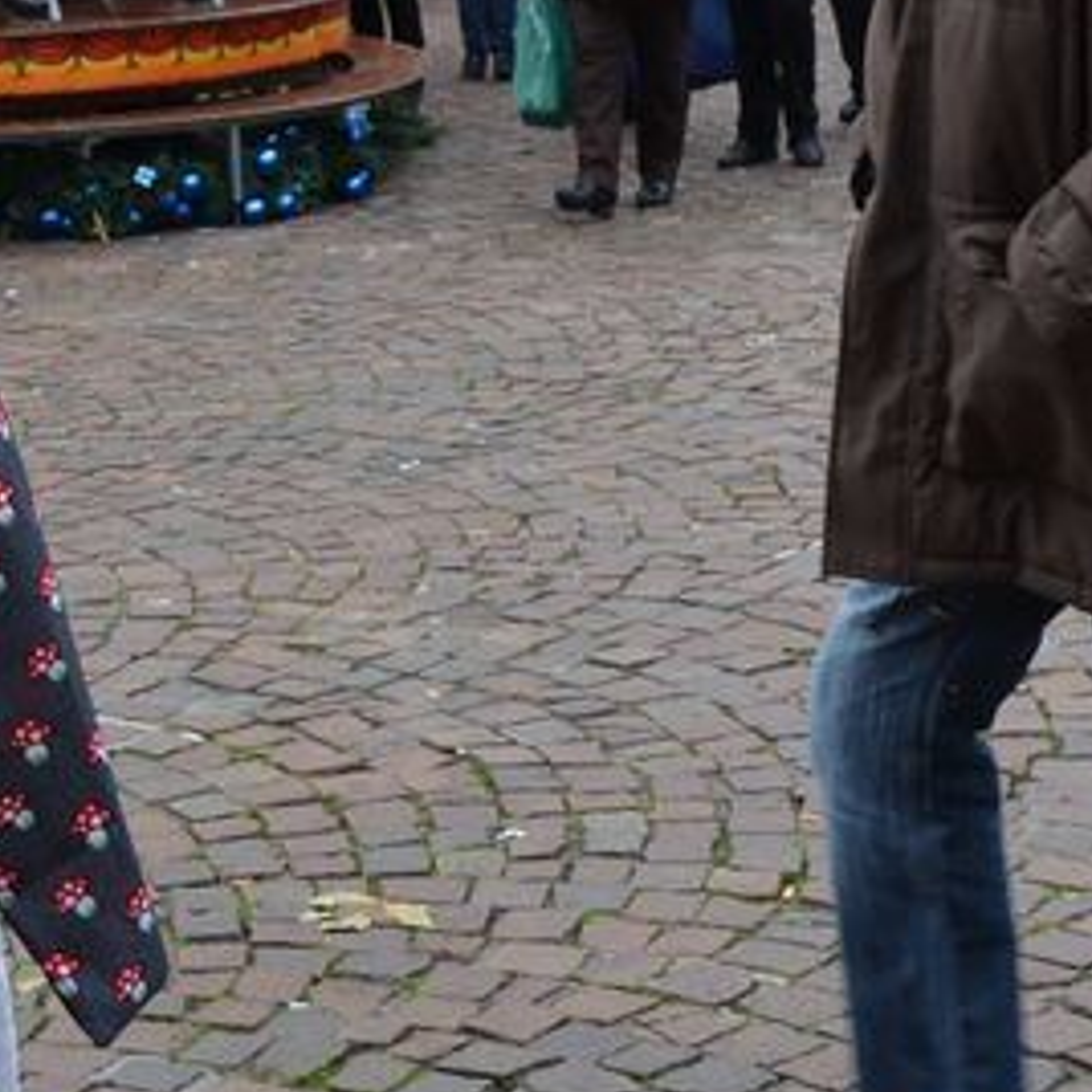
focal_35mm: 114
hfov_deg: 15.1
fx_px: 4069
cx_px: 77
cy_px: -122
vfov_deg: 14.9
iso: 400
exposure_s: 1/125
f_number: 5.6
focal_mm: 24
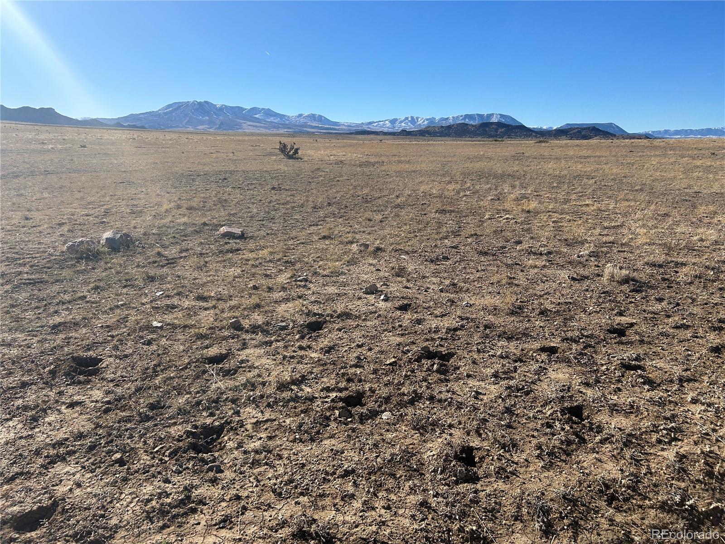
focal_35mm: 26
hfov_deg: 67.3
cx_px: 362
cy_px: 272
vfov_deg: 53.1
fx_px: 545
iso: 50
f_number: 1.5
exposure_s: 1/5076
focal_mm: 5.7
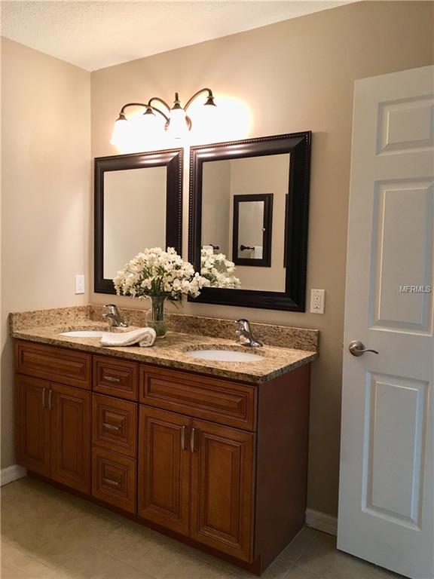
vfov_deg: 61.7
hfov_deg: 48.2
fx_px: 485
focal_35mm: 29
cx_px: 217
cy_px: 290
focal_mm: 4.15
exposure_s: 1/15
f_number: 2.2
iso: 40
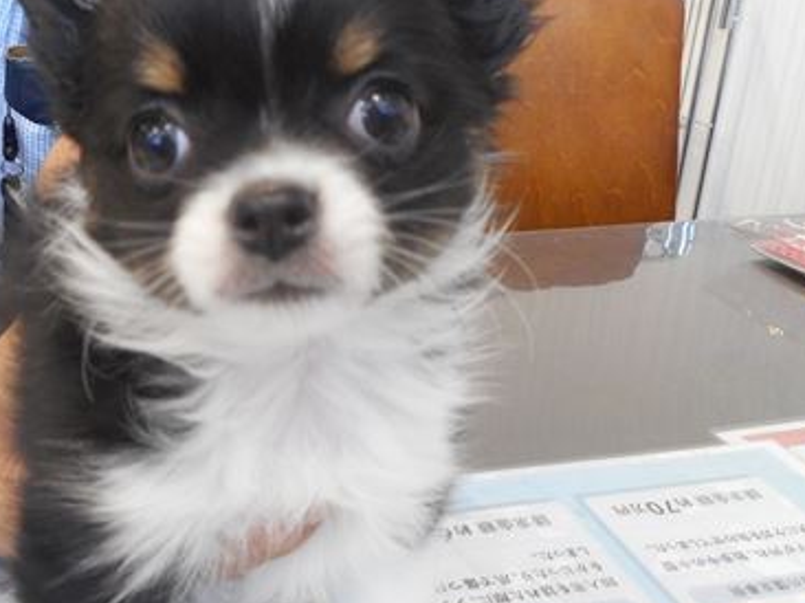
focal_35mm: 41
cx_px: 264
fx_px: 953
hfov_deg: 45.1
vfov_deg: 35.0
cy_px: 242
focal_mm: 4.5
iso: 280
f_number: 3.7
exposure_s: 1/30
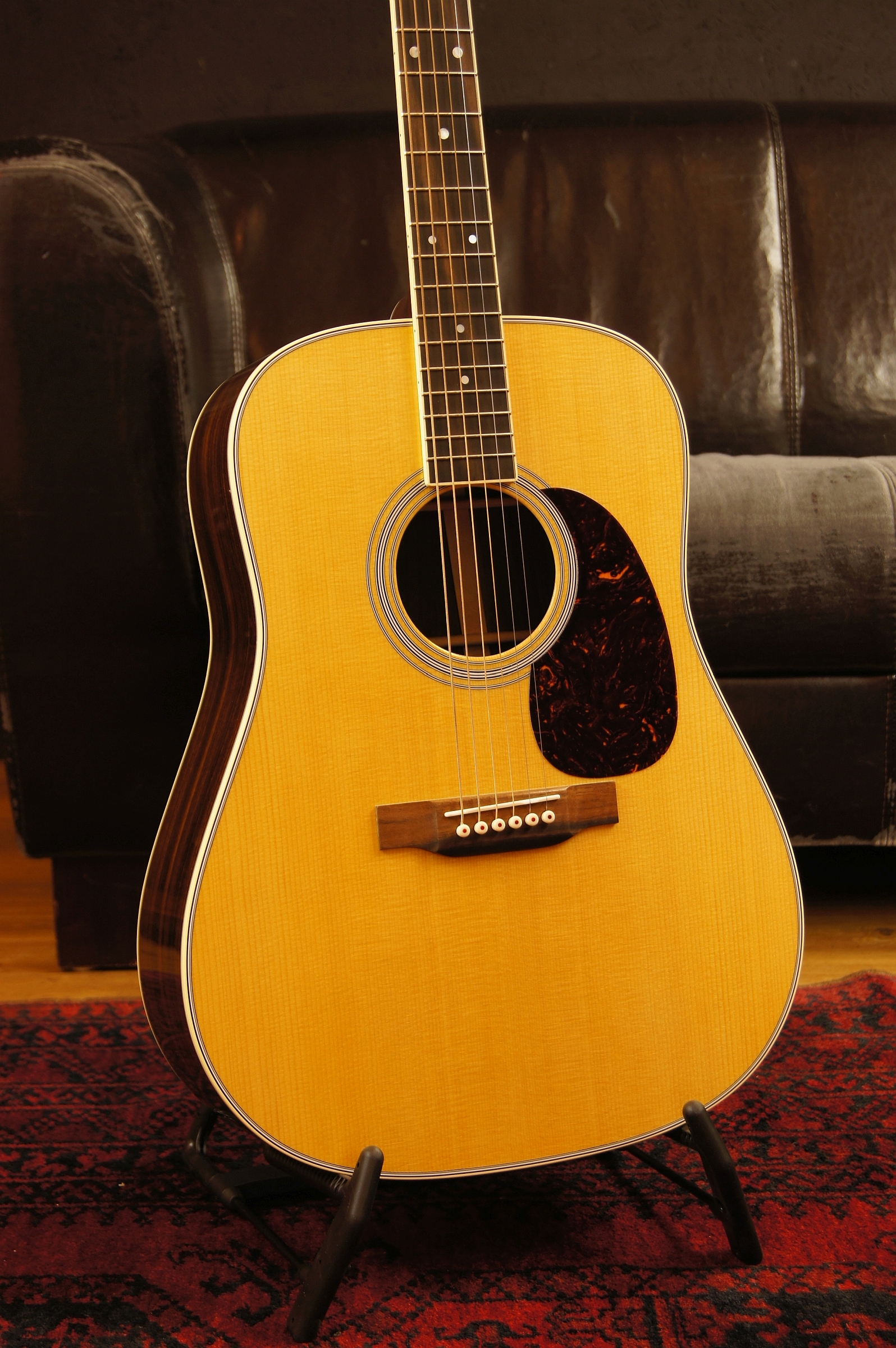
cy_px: 674
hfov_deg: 20.1
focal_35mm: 68
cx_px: 448
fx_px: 2524
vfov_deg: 29.9
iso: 100
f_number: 5.6
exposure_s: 1/5
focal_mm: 45
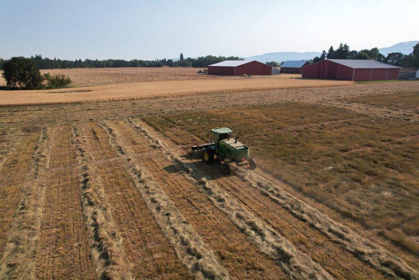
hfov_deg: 78.6
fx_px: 256
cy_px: 140
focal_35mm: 22
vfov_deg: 57.2
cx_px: 210
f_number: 2.8
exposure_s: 1/250
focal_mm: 8.38
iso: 100
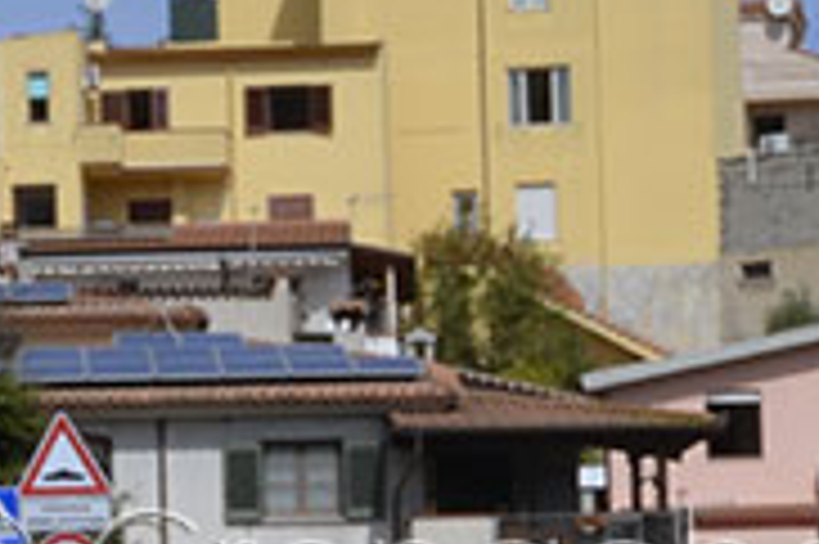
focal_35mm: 193
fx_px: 4387
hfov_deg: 10.6
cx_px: 698
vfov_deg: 7.1
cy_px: 571
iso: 220
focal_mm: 26
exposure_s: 1/80
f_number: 29
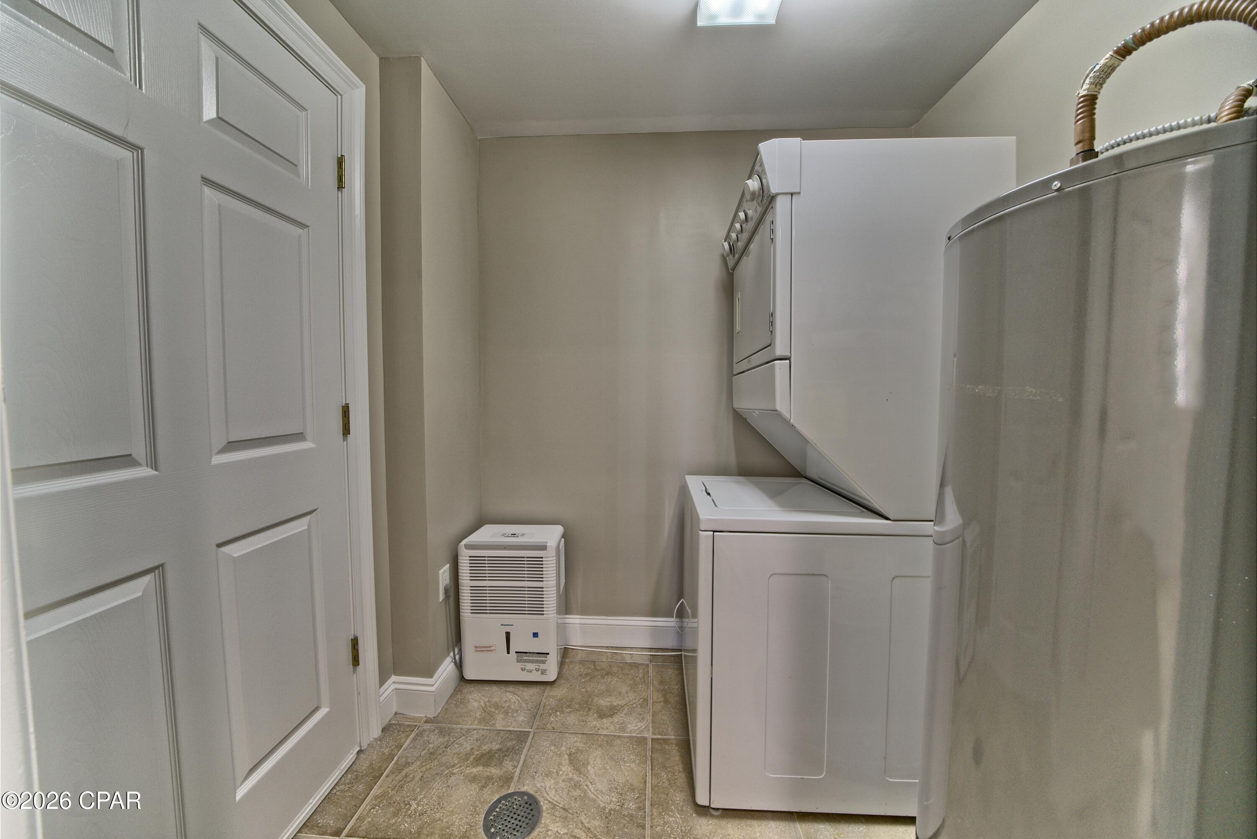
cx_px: 628
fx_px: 419
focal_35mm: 12
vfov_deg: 90.1
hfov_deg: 112.6
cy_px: 420
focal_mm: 12
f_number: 11
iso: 800
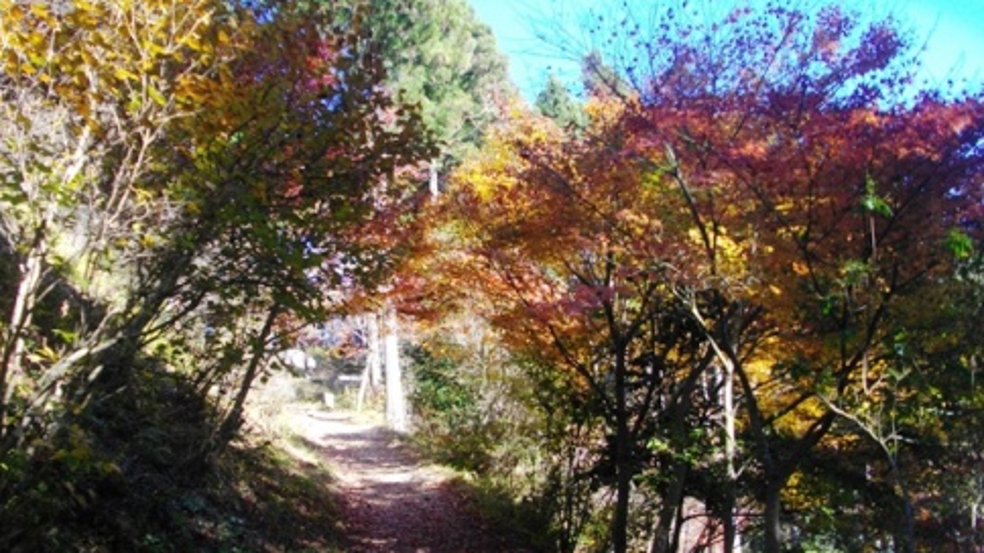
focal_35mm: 36
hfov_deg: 55.3
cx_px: 488
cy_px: 282
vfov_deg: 32.8
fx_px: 939
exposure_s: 1/200
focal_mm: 5.7
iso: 100
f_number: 2.9
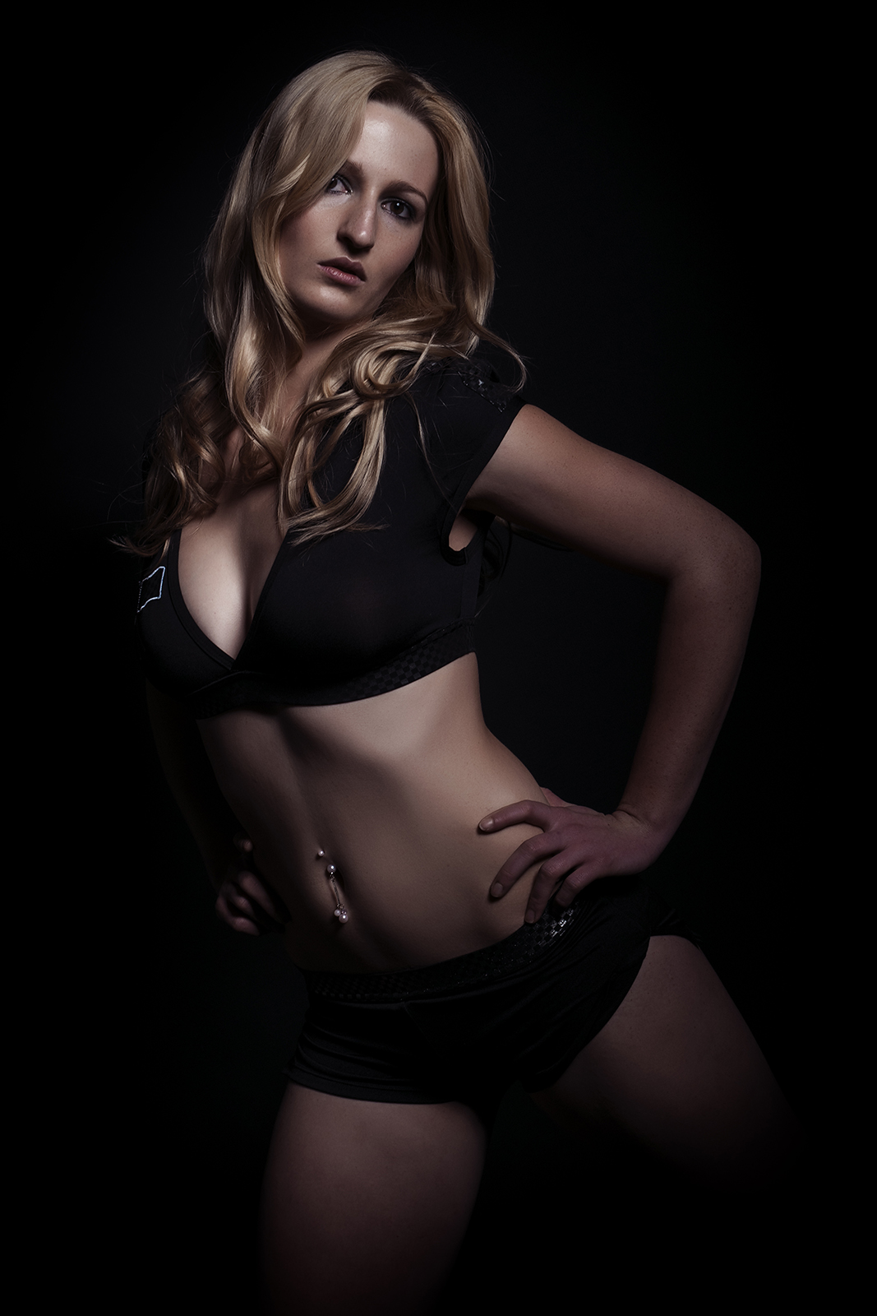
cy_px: 658
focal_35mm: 72
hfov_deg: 18.9
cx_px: 438
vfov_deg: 28.1
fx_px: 2630
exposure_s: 1/200
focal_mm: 48
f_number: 11
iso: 100
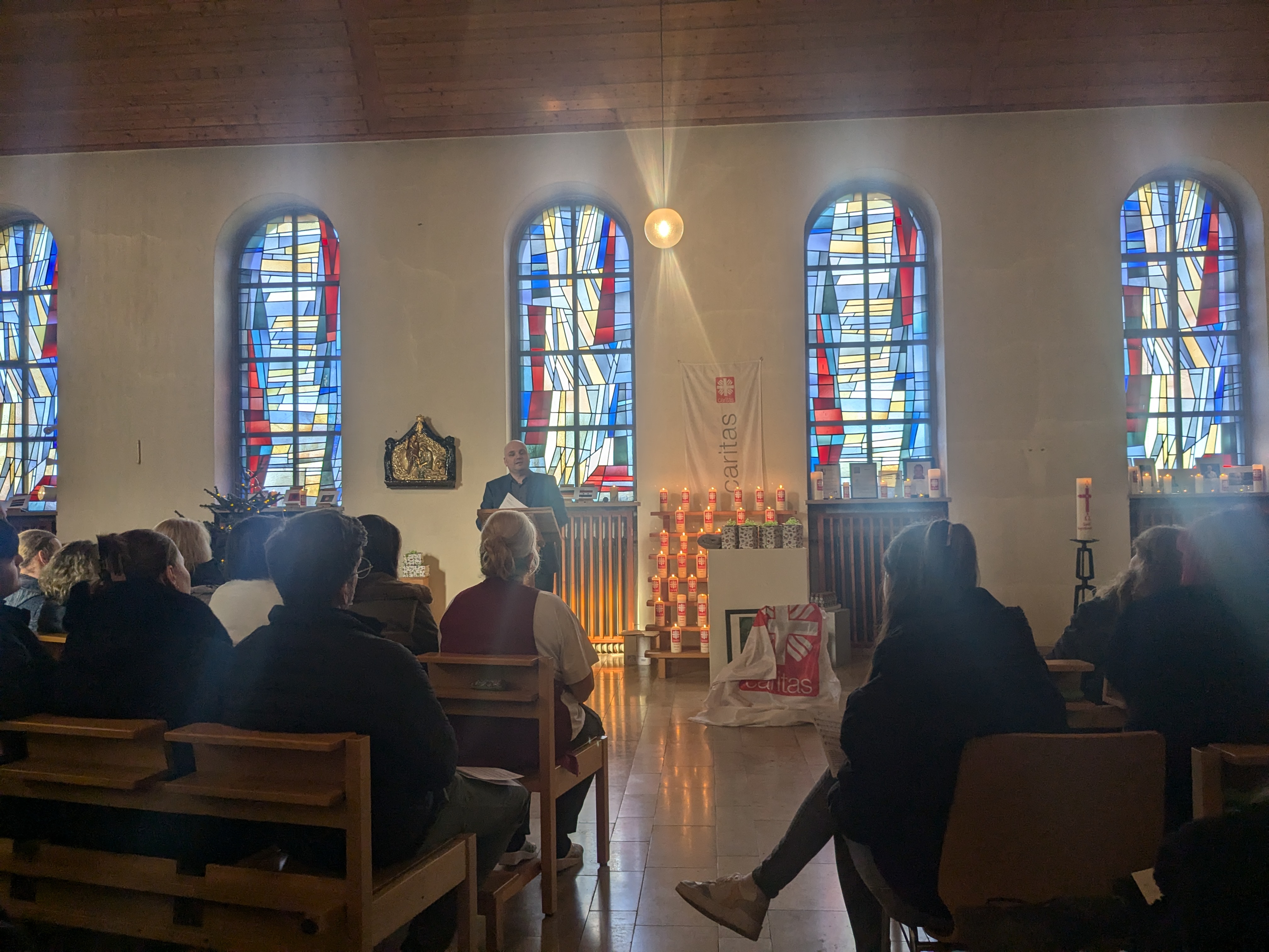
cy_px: 476
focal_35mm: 27
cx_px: 634
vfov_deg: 51.4
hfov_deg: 65.3
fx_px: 990
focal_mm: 4.38
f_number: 1.73
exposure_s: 1/169
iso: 47
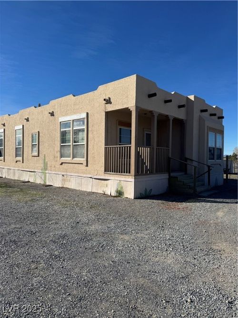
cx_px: 119
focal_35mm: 24
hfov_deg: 56.8
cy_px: 159
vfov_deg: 71.6
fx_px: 220
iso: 80
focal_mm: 6.76
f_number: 1.78
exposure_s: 1/7092
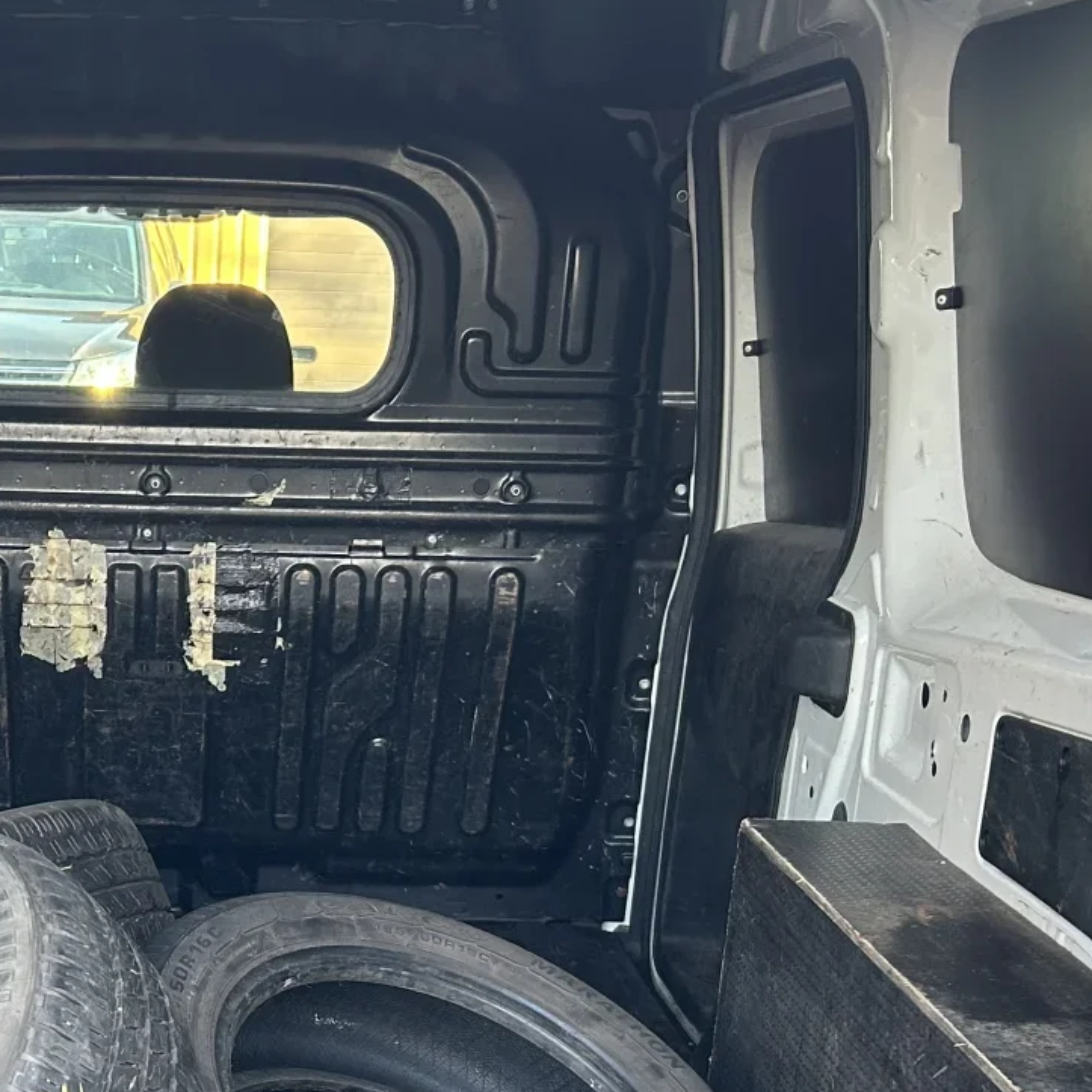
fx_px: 2177
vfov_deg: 26.9
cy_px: 1036
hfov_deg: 27.3
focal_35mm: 61
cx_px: 137
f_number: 1.5
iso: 125
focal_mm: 5.7
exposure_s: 1/98
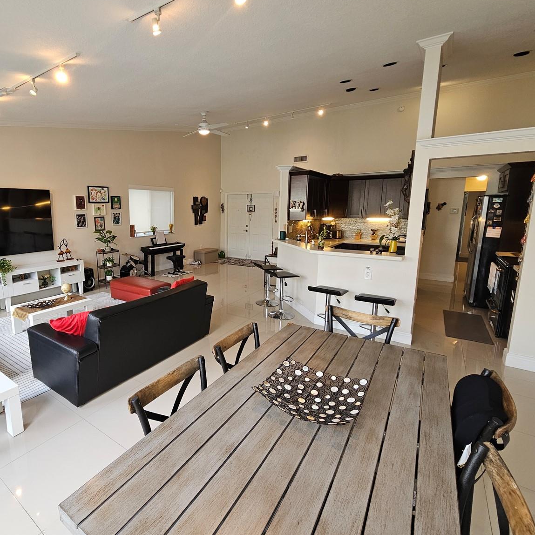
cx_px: 201
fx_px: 280
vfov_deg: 87.4
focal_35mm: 16
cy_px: 258
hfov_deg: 85.8
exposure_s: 1/60
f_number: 2.2
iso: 125
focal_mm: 2.2
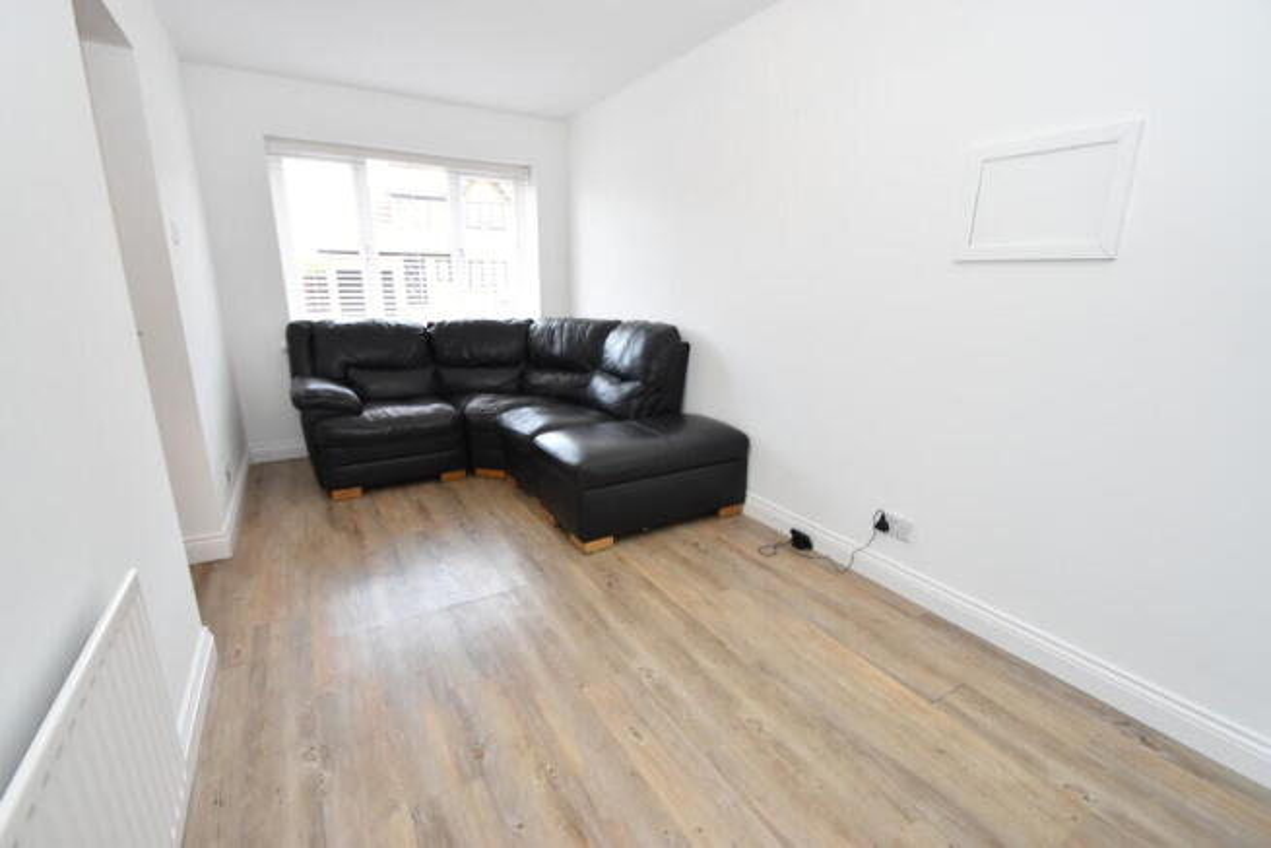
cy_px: 424
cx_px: 636
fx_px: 530
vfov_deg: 77.4
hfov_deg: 100.4
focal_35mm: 15
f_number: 5.6
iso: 800
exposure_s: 1/125
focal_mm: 10
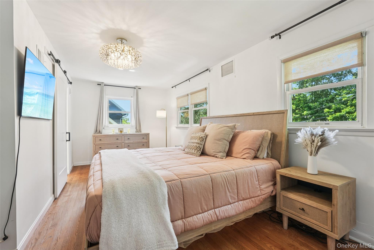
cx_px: 187
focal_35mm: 16
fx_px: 166
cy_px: 125
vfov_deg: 73.7
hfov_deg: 96.7
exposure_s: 1/20
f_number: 8
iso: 400
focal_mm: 16
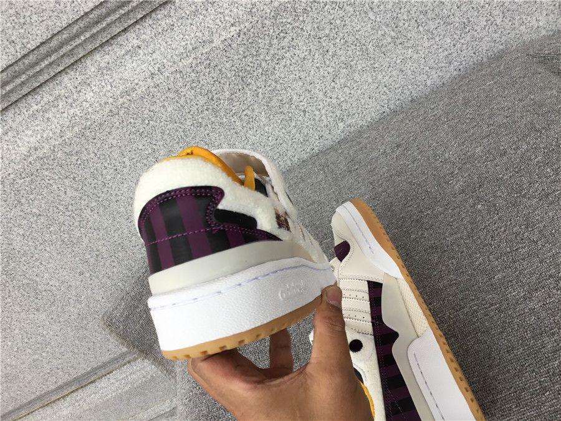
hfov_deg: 58.4
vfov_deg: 45.4
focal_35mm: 31
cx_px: 280
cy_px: 210
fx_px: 502
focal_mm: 3.3
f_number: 2.4
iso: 25
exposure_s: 1/60
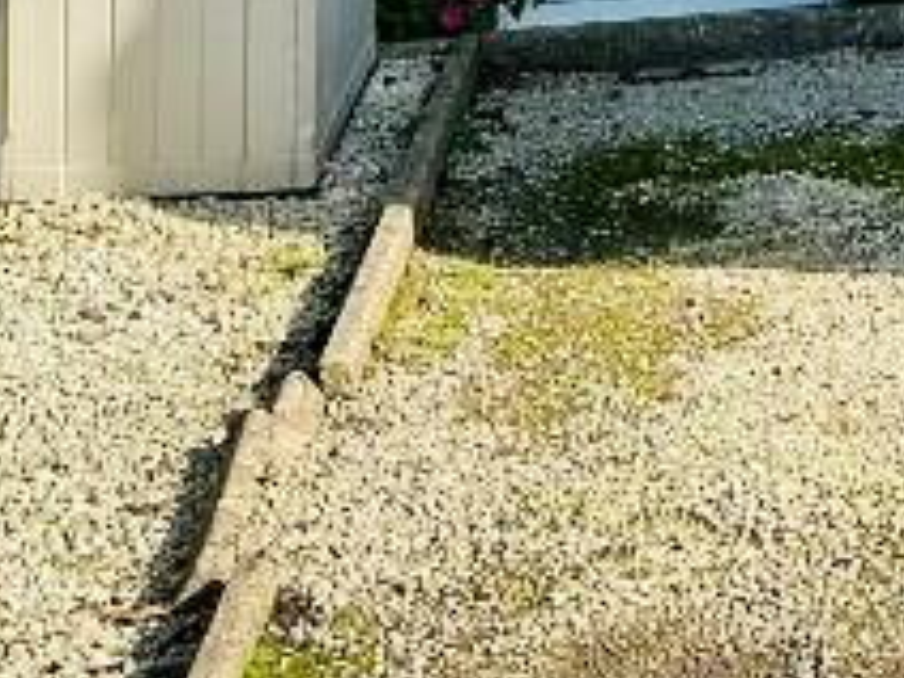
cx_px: 1471
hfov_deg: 15.3
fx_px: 3029
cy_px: -640
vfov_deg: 11.6
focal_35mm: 116
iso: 80
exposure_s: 1/2660
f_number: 1.78
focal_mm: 6.86
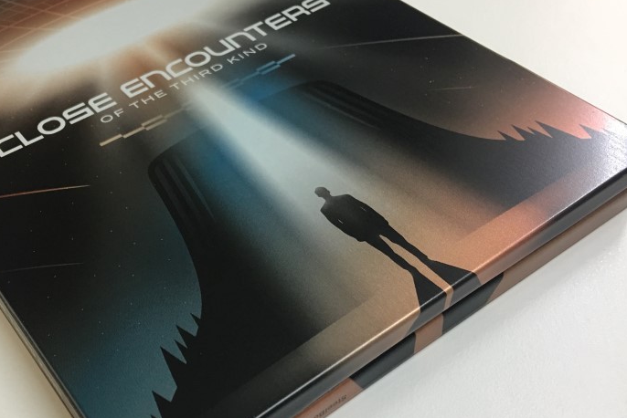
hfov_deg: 43.1
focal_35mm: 45
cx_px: 222
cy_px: 225
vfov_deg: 29.9
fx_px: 784
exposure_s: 1/17
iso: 64
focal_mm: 4.15
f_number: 2.2
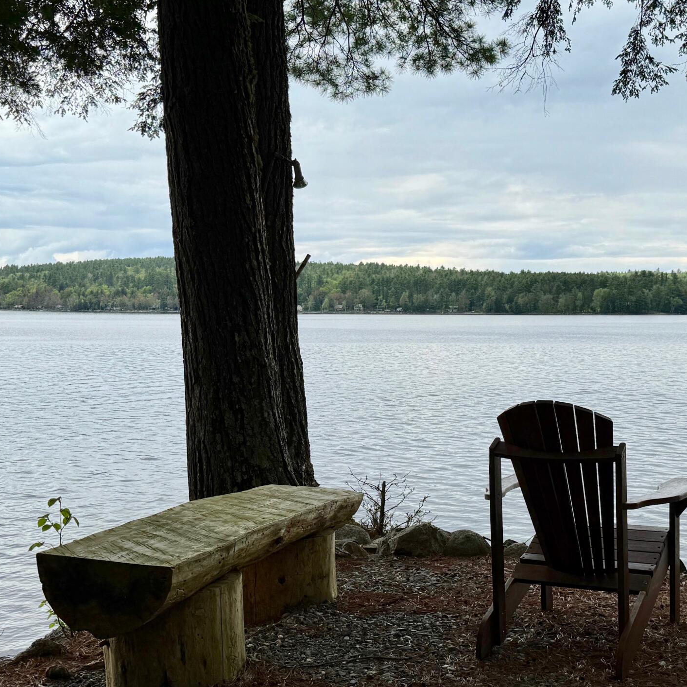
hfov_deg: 37.4
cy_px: 348
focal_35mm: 45
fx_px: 1010
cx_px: 419
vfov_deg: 37.6
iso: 80
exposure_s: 1/1980
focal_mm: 6.76
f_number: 1.78
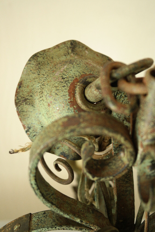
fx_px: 316
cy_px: 116
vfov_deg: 40.3
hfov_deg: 27.5
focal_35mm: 49
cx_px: 78
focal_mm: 32
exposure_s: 1/40
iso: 800
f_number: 5.6
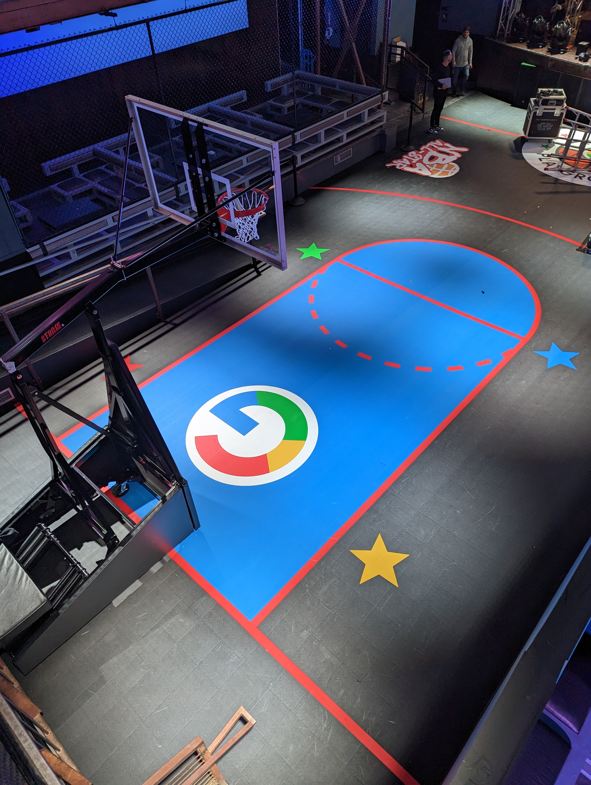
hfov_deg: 56.9
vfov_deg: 71.5
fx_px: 545
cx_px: 296
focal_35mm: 24
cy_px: 392
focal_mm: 6.81
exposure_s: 1/23.8
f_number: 1.85
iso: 52
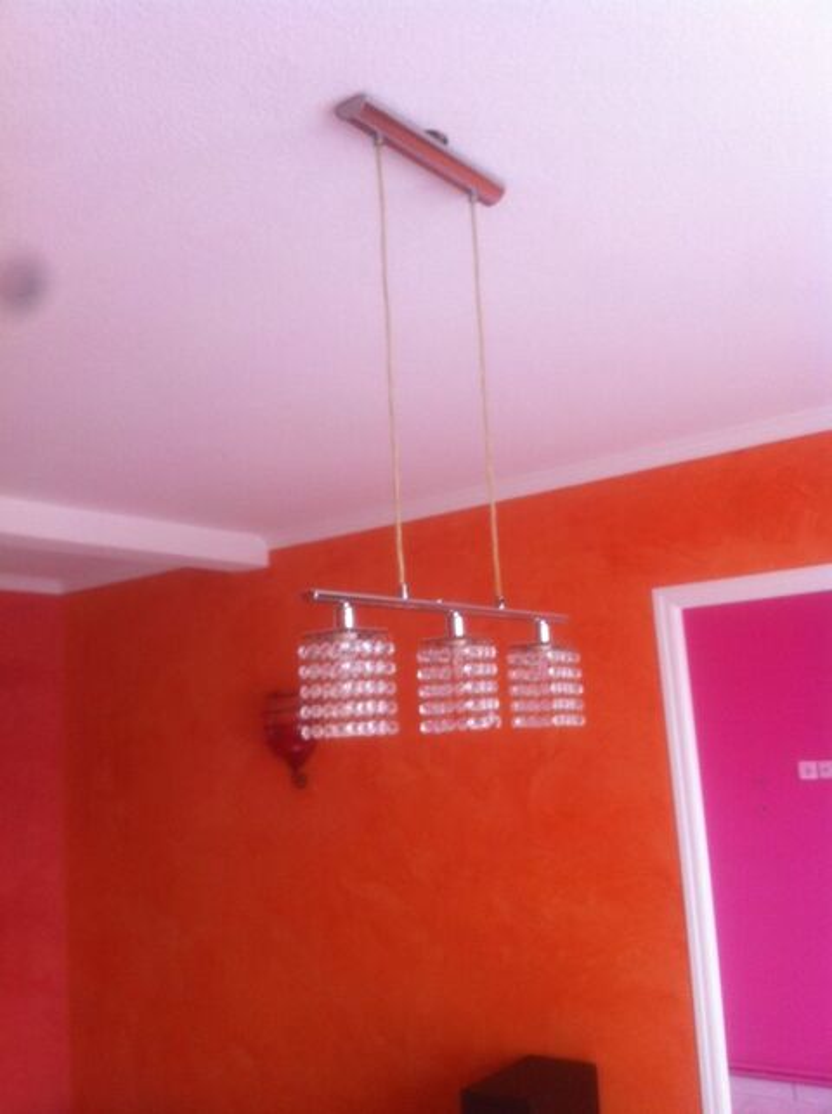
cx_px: 416
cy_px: 557
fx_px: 1125
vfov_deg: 52.7
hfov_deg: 40.6
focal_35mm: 35
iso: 80
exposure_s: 1/20
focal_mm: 3.85
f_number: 2.8
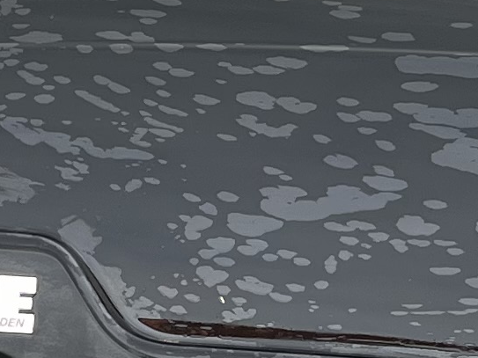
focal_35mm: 193
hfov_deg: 10.0
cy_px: 592
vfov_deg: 7.5
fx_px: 2664
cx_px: -227
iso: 50
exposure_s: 1/122
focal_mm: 5.1
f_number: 1.6
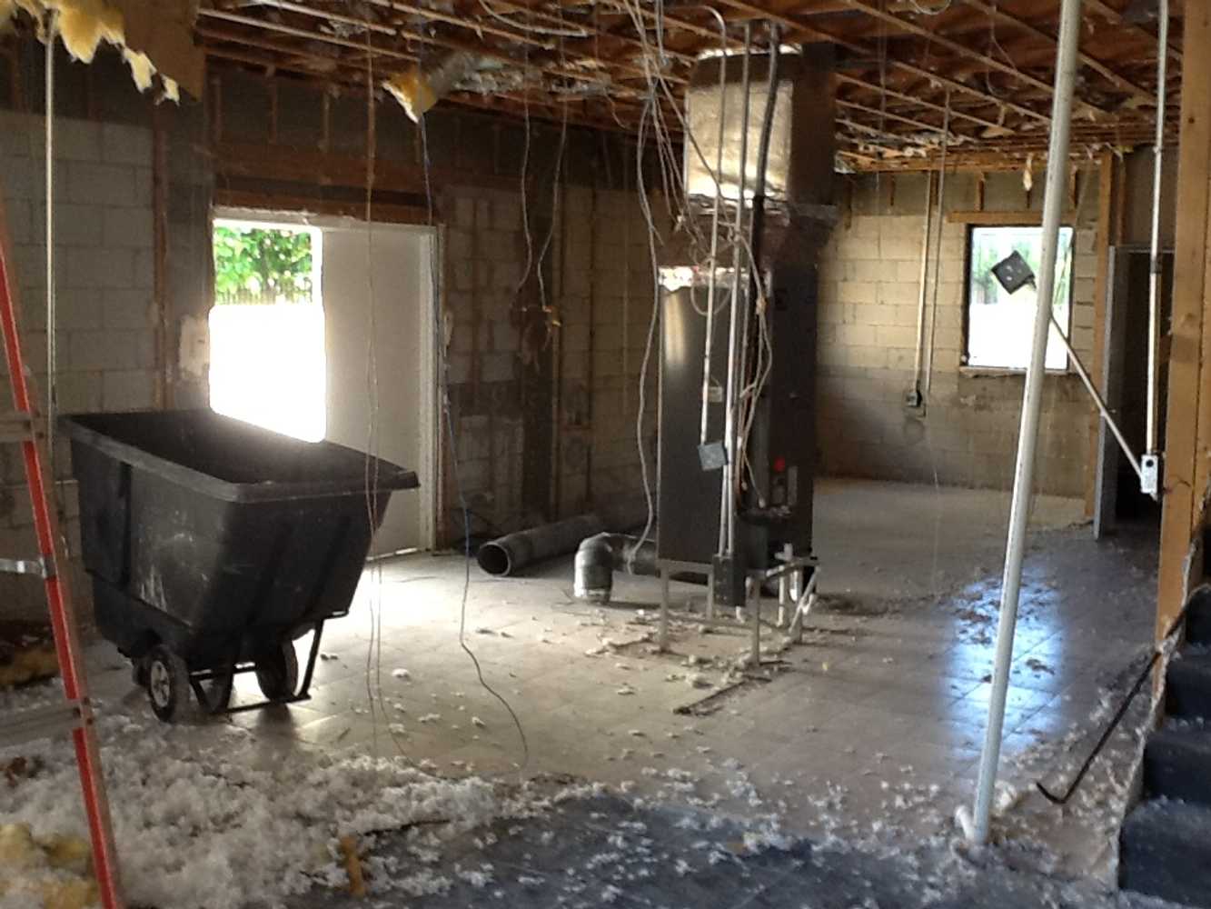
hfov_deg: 56.8
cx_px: 606
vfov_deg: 44.2
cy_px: 454
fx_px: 1120
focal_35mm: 32
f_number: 2.4
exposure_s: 1/30
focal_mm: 2.03
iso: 80
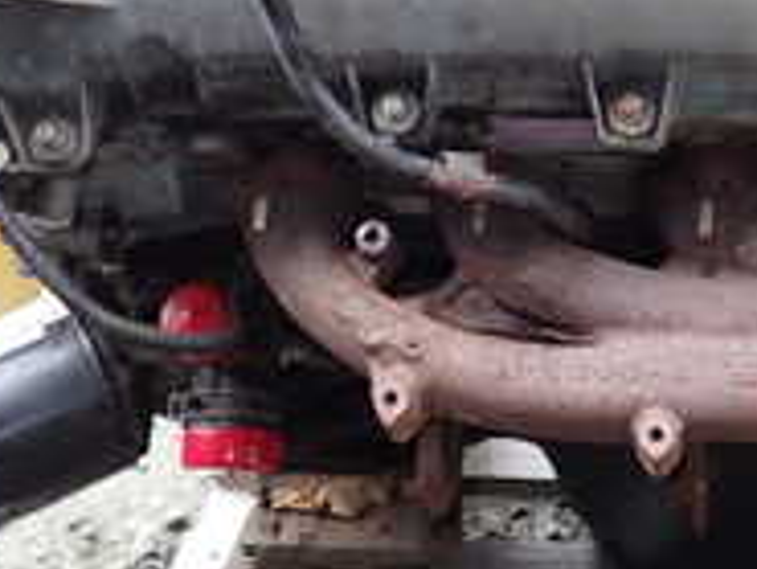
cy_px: 119
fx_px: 1772
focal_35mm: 81
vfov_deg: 18.1
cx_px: 511
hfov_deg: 24.0
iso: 200
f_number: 2
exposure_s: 1/125
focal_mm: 4.5
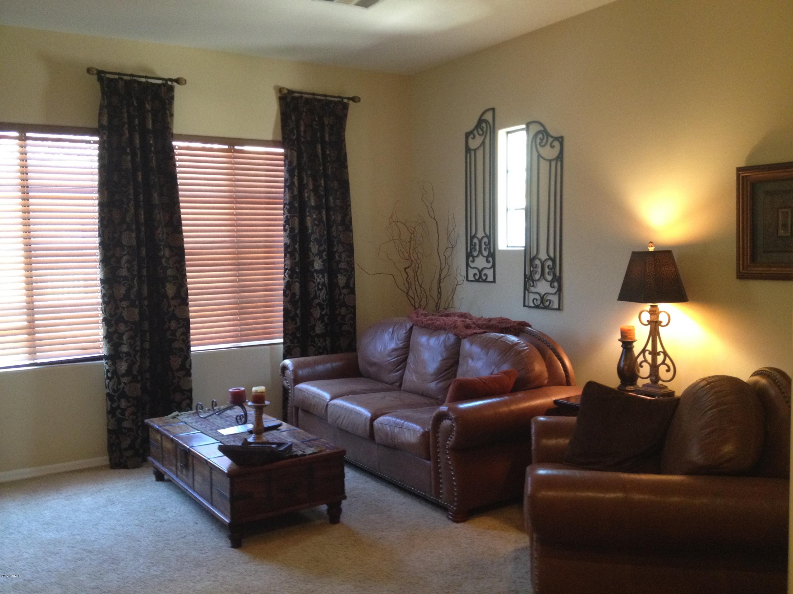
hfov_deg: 52.6
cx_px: 396
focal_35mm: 35
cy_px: 297
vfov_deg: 40.7
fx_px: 802
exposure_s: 1/20
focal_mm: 4.28
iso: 250
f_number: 2.4
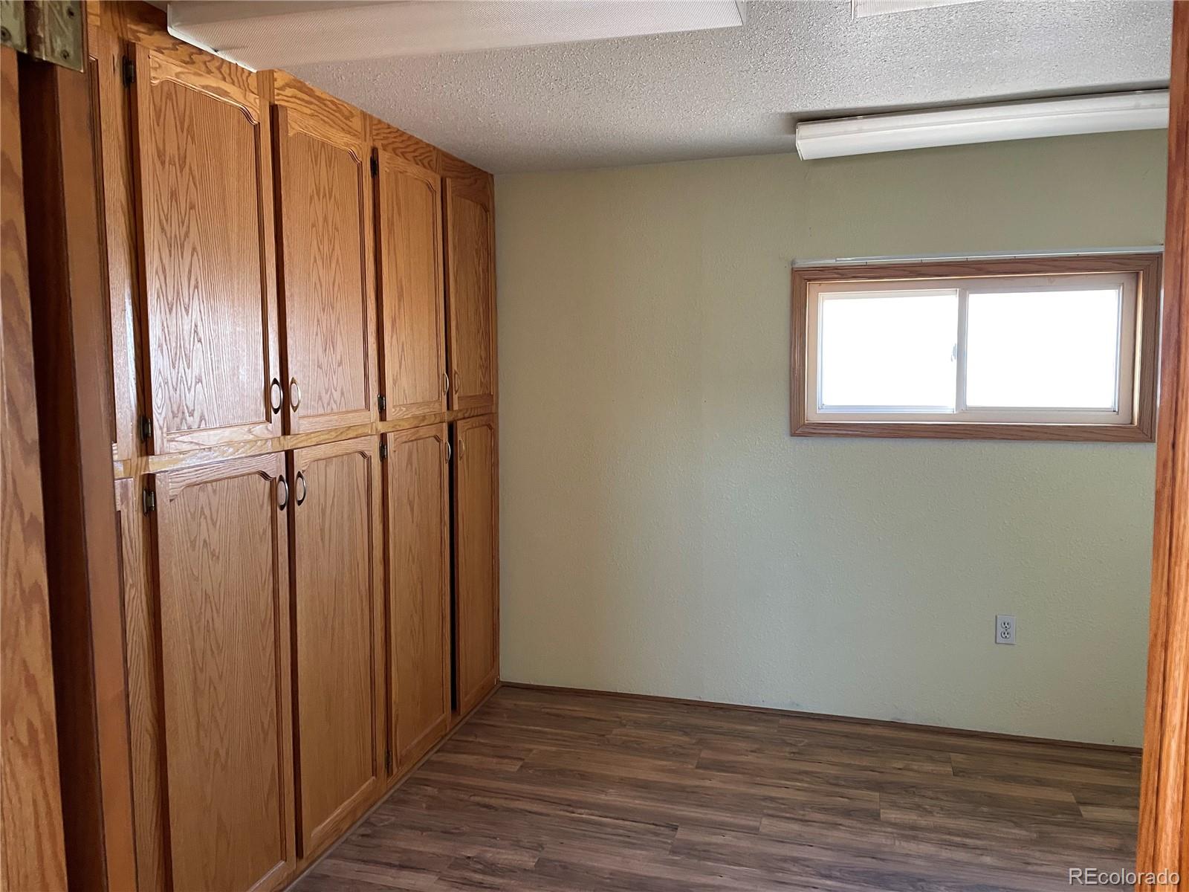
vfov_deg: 53.1
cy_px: 446
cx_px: 594
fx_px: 893
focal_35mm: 26
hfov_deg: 67.3
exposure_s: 1/60
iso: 250
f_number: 1.6
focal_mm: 4.2
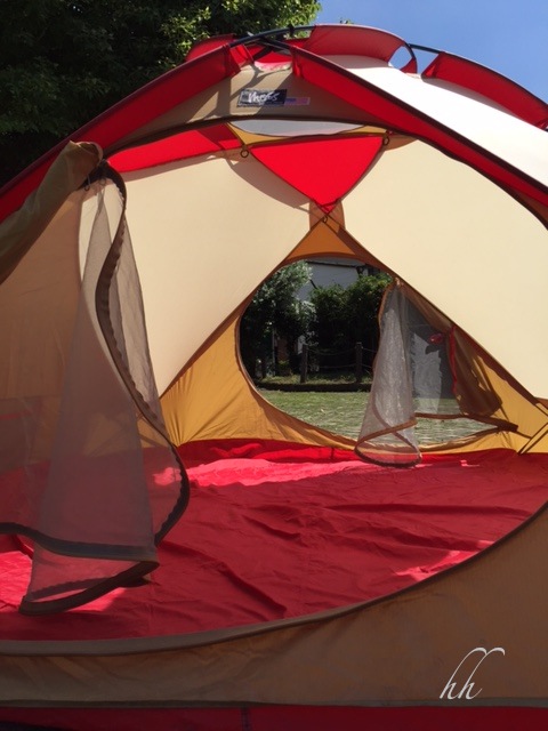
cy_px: 366
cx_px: 274
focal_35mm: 29
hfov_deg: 48.2
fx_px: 612
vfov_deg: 61.7
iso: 32
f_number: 2.2
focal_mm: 4.15
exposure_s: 1/2639
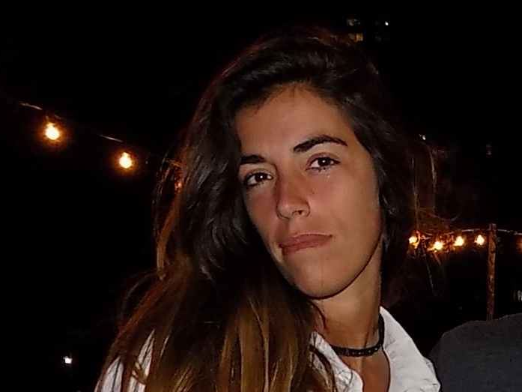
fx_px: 1131
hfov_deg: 24.1
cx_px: 594
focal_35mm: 75
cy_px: 425
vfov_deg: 18.9
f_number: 3.1
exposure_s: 1/30
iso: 200
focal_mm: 4
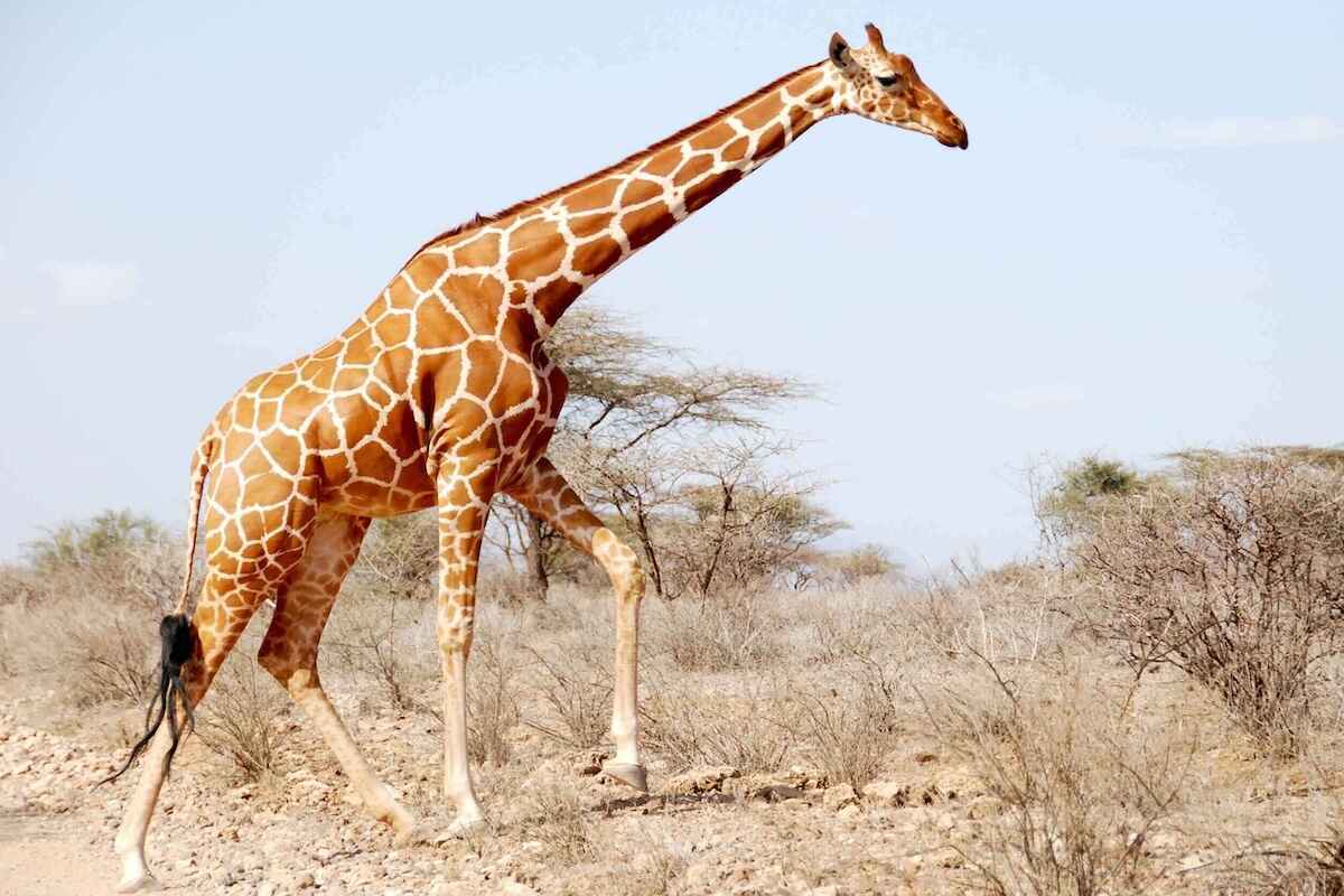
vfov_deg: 9.6
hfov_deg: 14.4
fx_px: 5320
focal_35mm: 142
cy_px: 448
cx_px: 672
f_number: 5.6
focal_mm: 95
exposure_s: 1/500
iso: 200
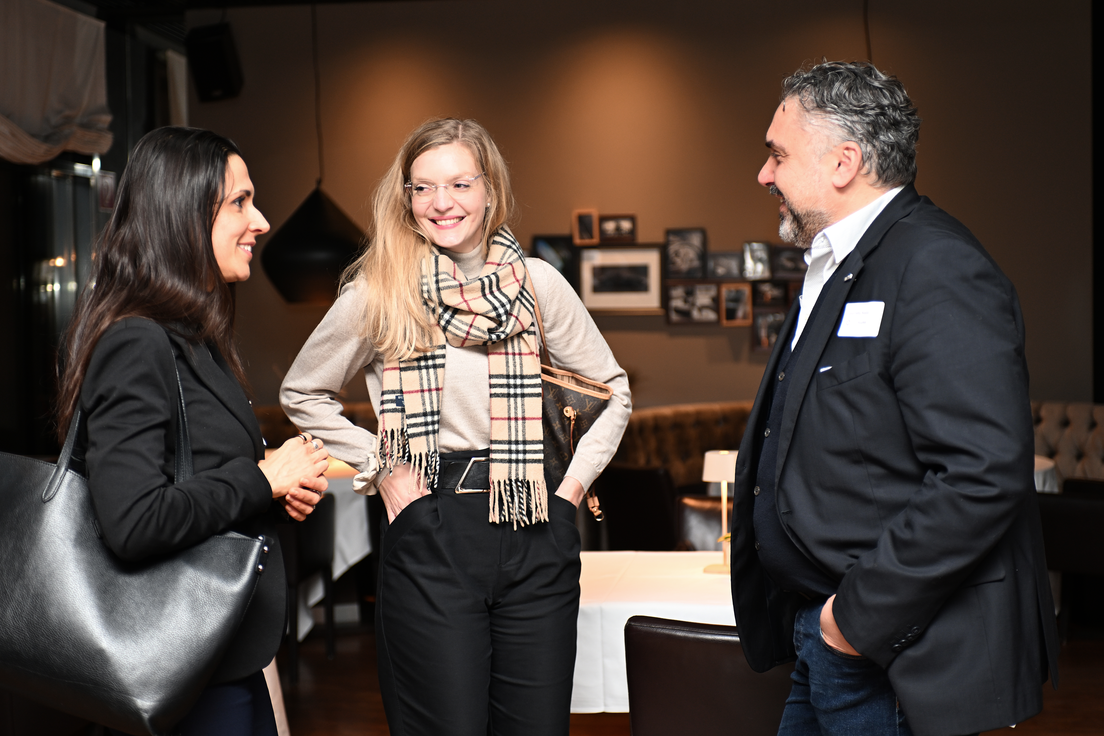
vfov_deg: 26.0
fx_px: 1595
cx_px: 552
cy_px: 368
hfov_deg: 38.2
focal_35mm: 52
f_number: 2.8
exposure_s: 1/60
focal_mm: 52
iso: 500
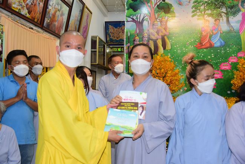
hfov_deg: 54.4
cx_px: 122
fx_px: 238
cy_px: 82
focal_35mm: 35
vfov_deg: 37.9
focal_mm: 35
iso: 500
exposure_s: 1/100
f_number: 4
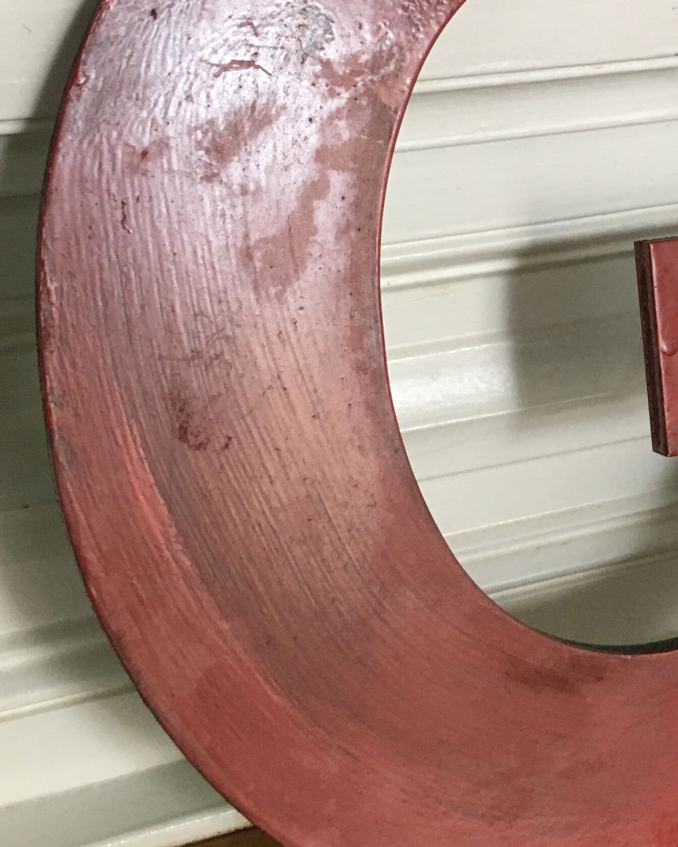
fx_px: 1705
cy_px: 179
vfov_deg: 27.4
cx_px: 707
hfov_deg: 21.5
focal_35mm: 68
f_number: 2.2
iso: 125
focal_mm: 4.15
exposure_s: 1/33
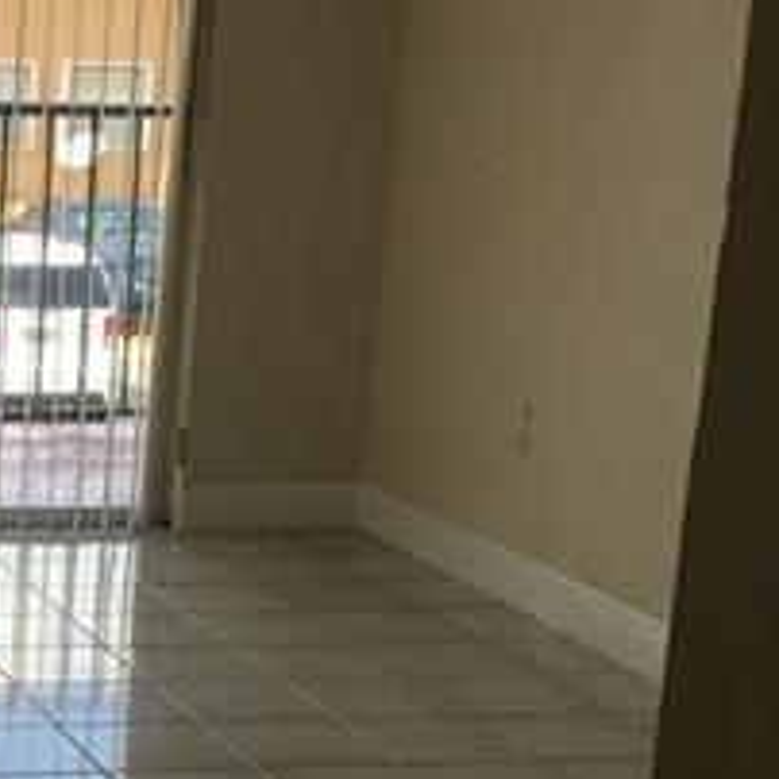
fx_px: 2648
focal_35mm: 104
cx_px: -174
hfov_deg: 16.0
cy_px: 675
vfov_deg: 16.6
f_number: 2.4
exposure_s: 1/283
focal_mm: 3.3
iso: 25
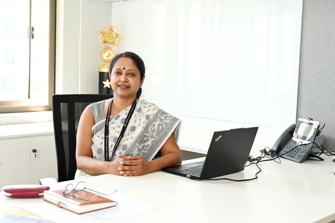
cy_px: 112
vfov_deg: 27.5
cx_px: 168
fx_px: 456
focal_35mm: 49
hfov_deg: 40.4
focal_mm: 49
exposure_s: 1/125
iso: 1000
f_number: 4.5
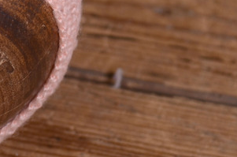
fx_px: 2751
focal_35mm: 419
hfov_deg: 4.9
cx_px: -108
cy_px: 13
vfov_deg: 3.3
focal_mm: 70
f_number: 4
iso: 100
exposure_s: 1/100
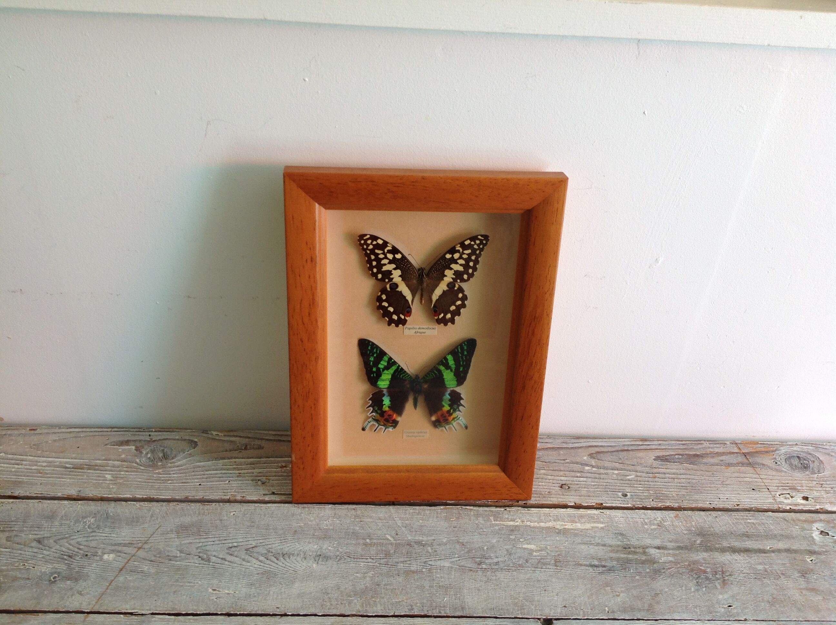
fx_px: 844
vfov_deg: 40.6
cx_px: 418
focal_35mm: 35
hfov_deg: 52.7
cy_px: 312
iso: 50
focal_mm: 4.28
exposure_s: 1/15
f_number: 2.4
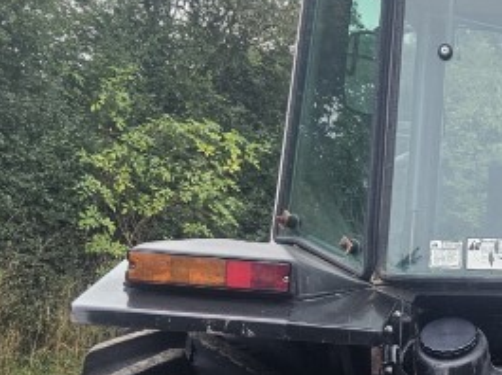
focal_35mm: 89
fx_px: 1289
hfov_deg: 20.7
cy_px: 428
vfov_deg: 16.0
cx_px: 595
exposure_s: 1/180
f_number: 1.8
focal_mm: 5.4
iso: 125
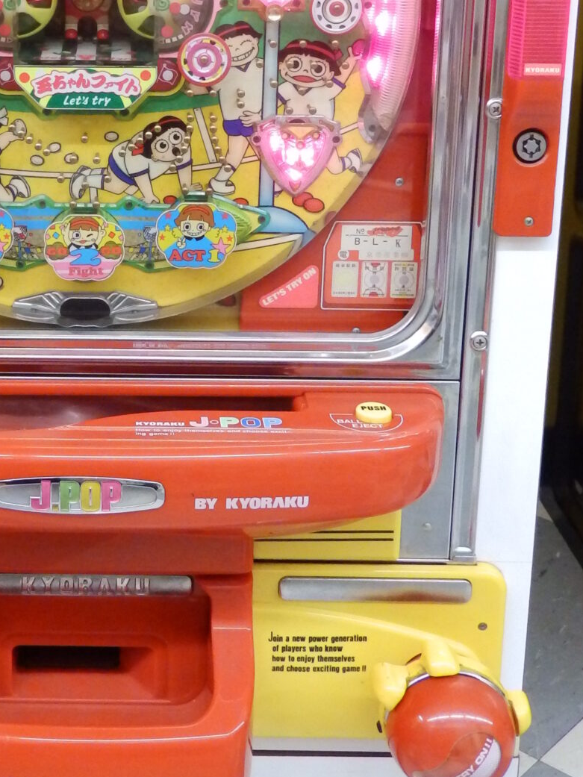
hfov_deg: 24.3
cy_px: 143
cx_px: 97
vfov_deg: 31.7
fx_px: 1325
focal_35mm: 59
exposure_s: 1/20
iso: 800
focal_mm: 5.7
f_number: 3.7
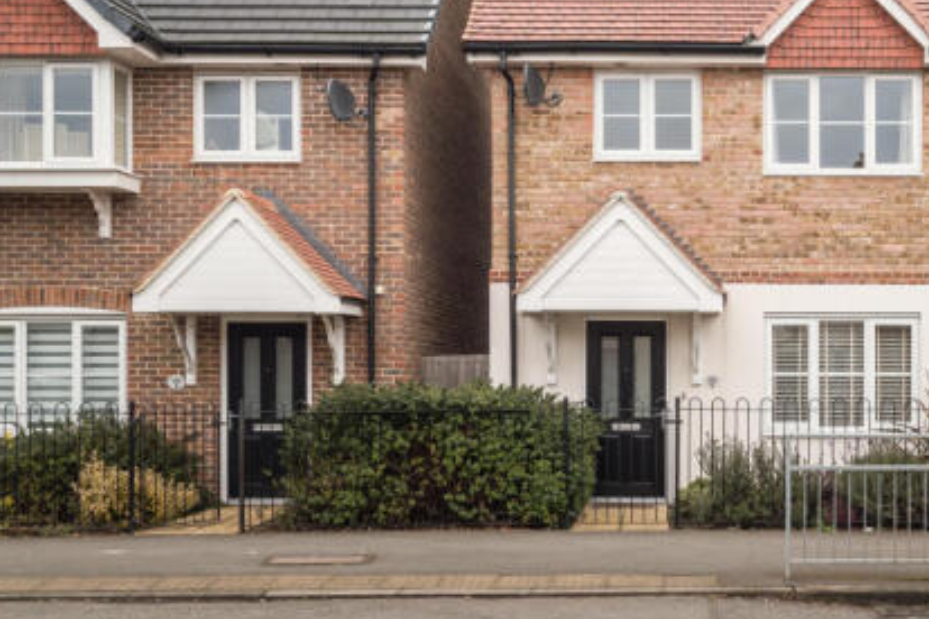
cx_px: 653
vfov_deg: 27.2
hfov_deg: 39.6
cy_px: 156
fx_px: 1264
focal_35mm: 49
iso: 200
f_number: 8
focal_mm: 31
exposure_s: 1/100
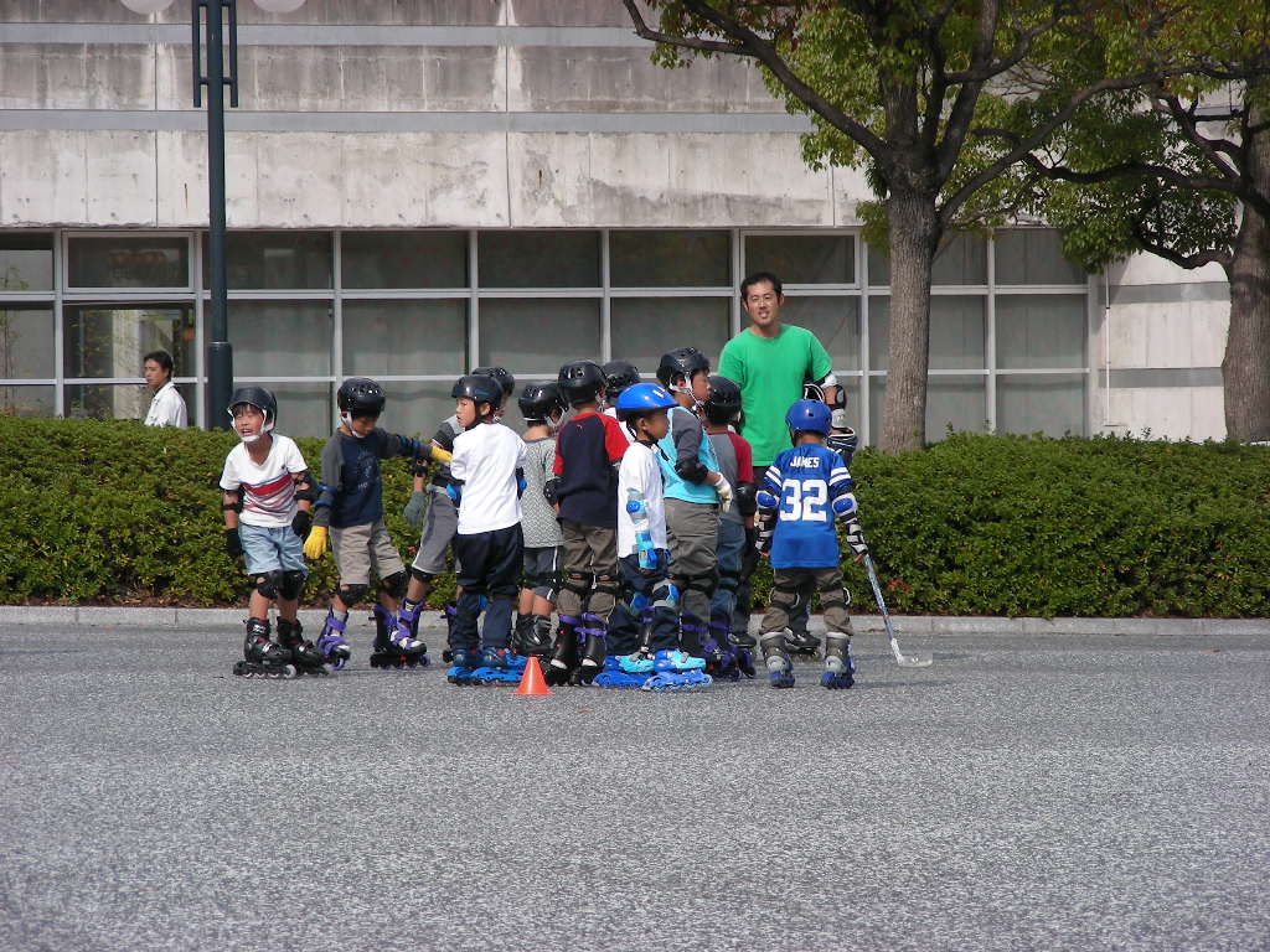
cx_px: 635
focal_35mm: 230
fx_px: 8438
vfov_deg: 6.5
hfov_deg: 8.6
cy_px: 476
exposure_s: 1/322
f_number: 4
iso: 50
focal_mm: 38.3
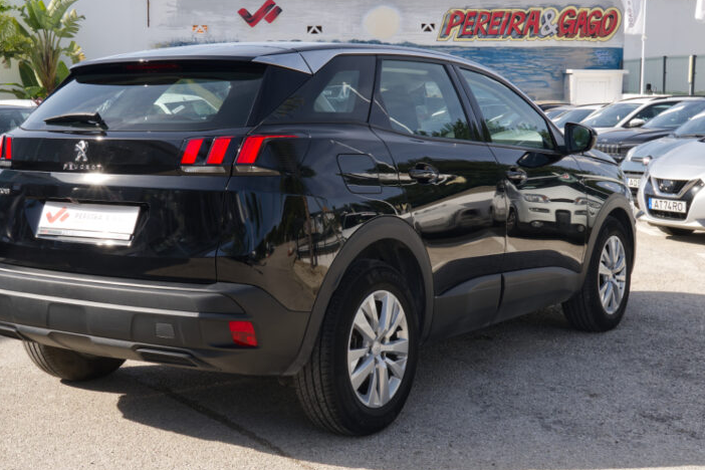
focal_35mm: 54
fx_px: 1057
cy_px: 215
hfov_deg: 36.8
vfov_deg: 25.1
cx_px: 295
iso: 160
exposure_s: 1/180
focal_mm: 24.9
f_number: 9
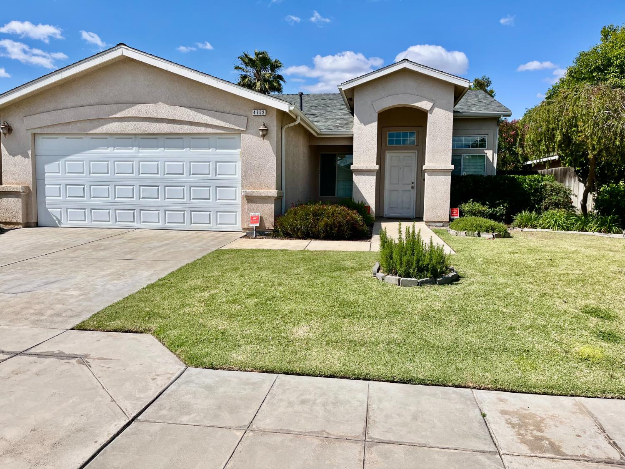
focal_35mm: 26
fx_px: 469
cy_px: 234
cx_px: 312
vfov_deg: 53.1
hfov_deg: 67.3
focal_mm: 5.1
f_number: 1.6
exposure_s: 1/5848
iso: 50
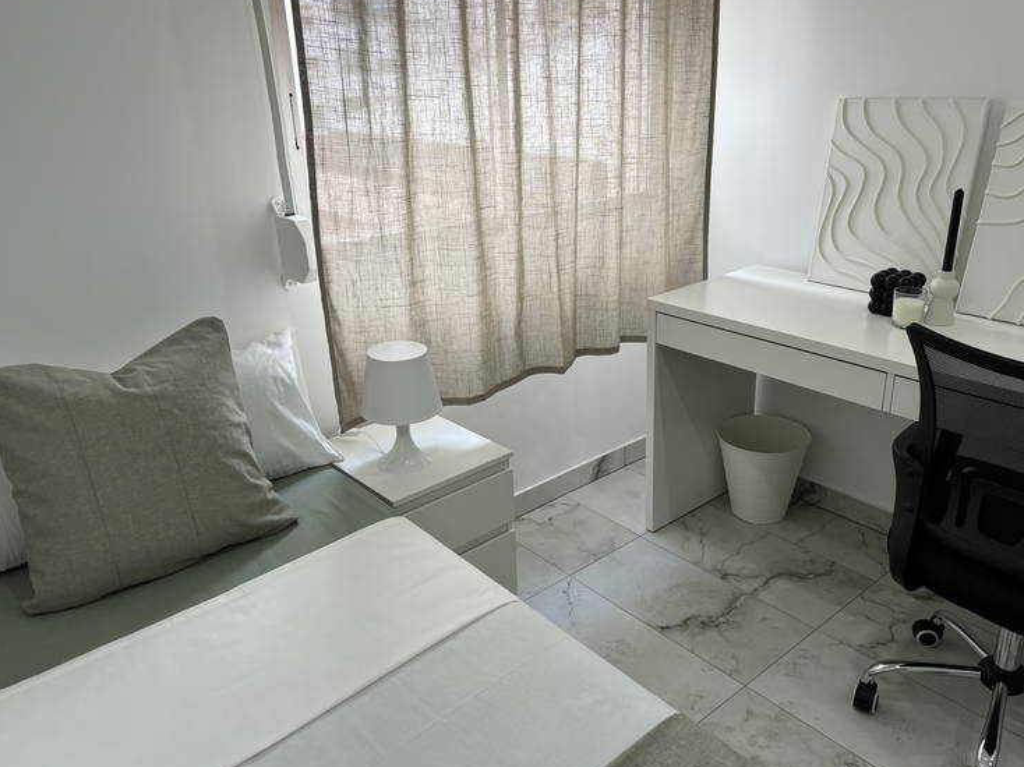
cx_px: 526
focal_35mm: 28
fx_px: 828
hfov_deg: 63.5
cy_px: 374
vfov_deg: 49.7
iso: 64
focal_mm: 5.96
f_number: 1.6
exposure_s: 1/121
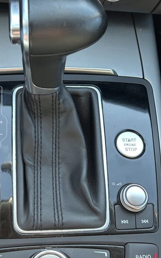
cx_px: 59
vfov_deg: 51.5
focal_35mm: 38
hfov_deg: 33.4
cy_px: 129
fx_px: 267
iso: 64
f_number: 1.5
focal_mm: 5.7
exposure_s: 1/121
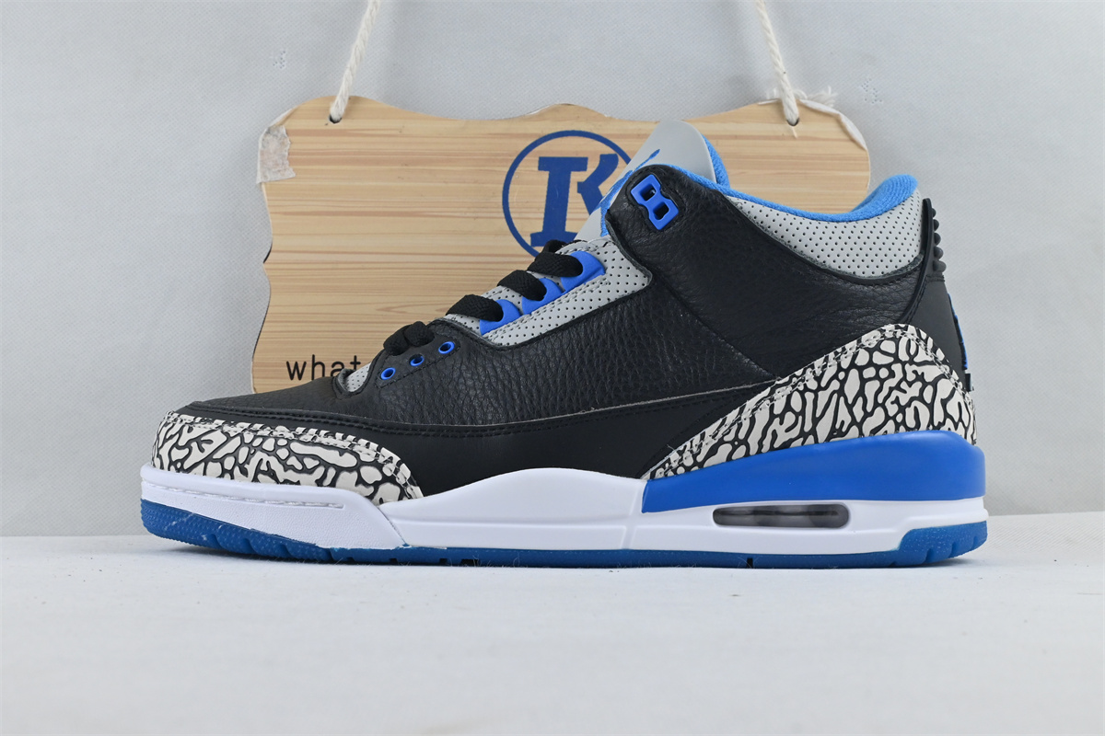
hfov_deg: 45.0
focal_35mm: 44
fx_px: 1335
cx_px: 552
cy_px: 368
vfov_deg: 30.8
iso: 1000
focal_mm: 29
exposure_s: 1/160
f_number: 10
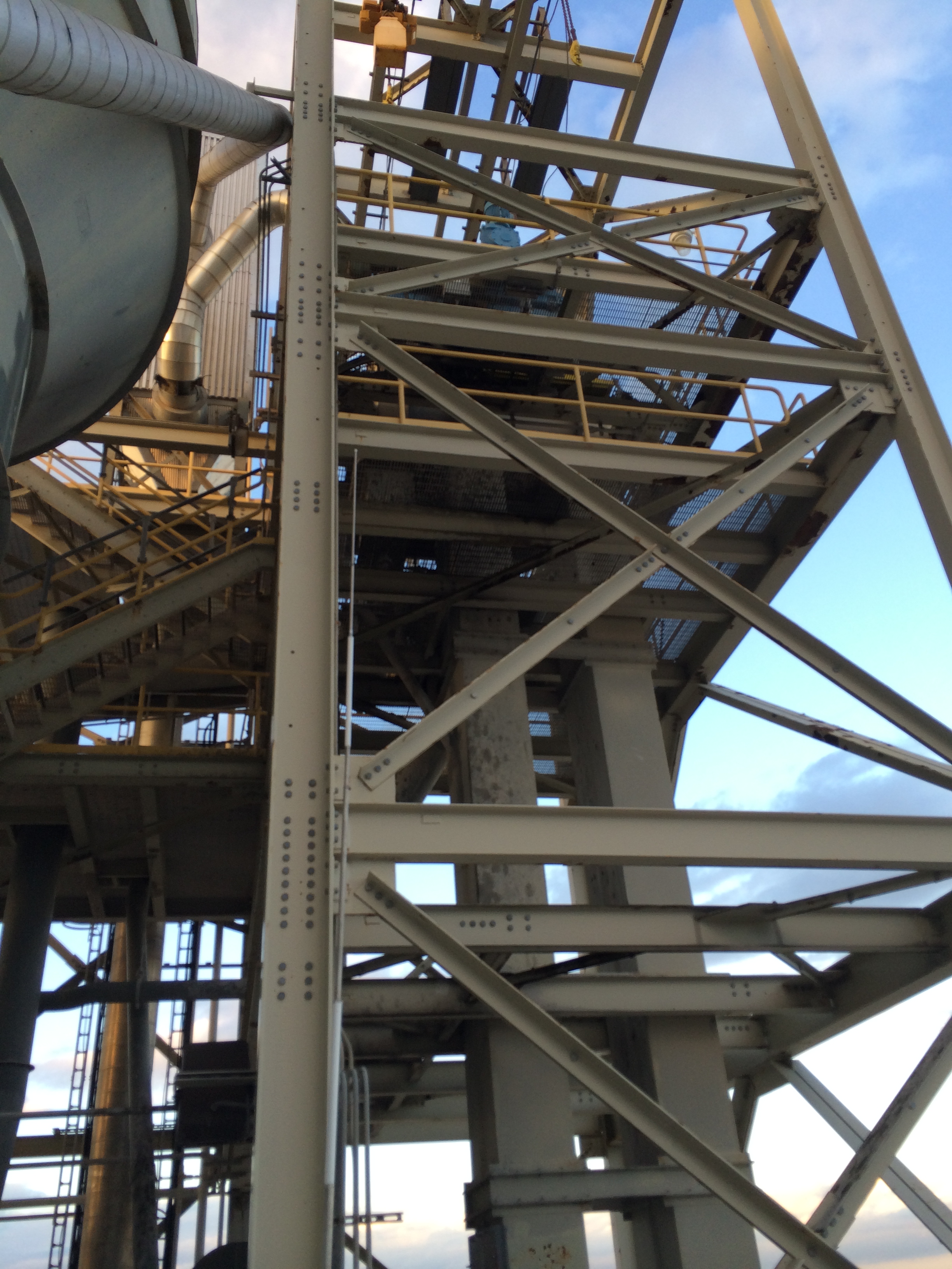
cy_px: 634
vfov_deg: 60.0
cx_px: 476
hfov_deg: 46.8
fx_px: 1100
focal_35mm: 30
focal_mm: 4.12
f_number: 2.2
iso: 32
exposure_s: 1/131
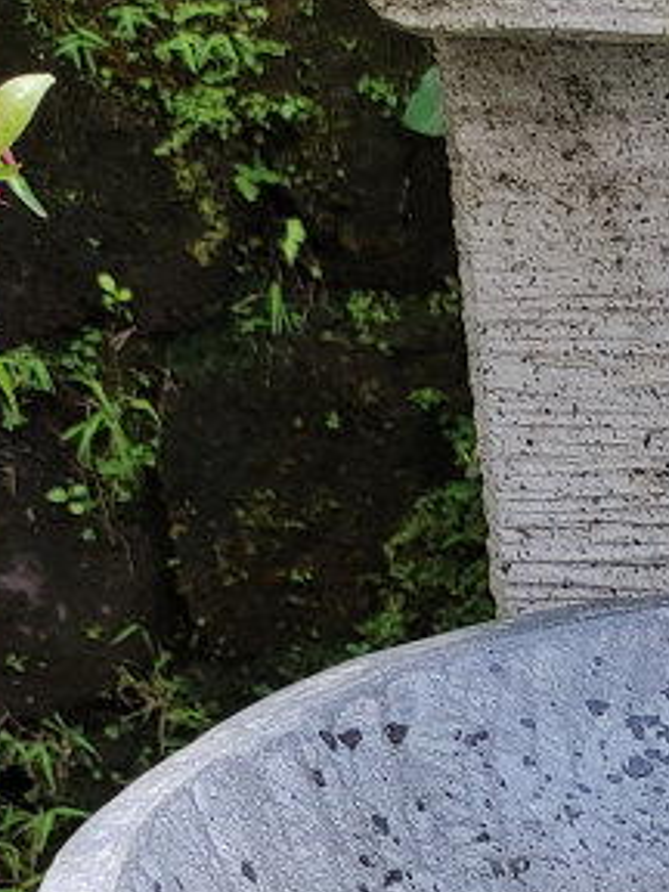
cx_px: 1219
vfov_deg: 13.0
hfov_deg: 10.1
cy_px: 1552
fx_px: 3582
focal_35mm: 139
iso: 100
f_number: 1.89
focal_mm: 5.43
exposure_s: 1/203
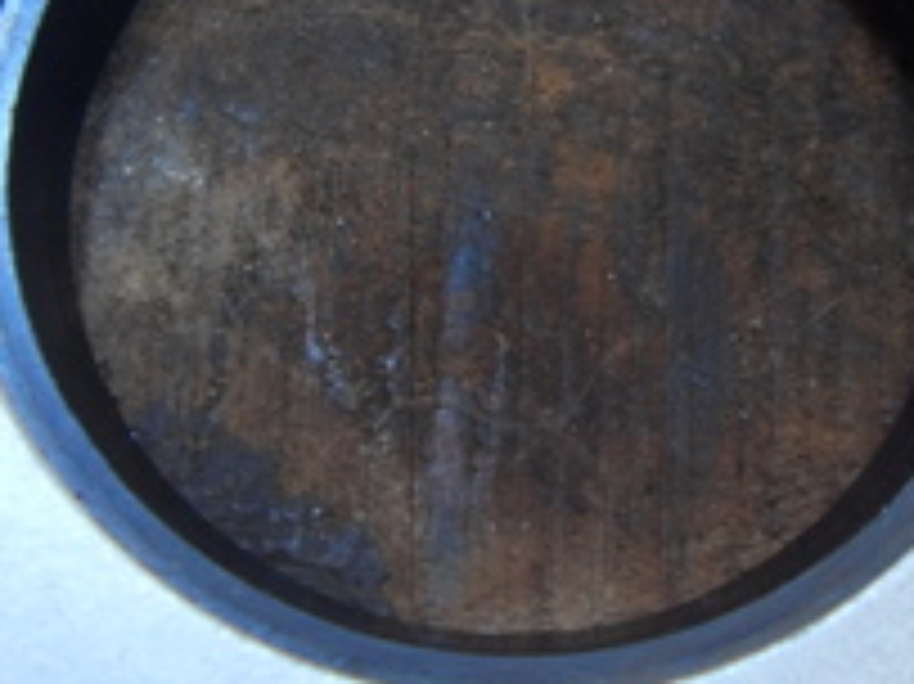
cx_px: 540
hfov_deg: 20.4
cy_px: 200
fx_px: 2533
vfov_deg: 15.3
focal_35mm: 96
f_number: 3.5
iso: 200
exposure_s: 1/4
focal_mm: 6.6
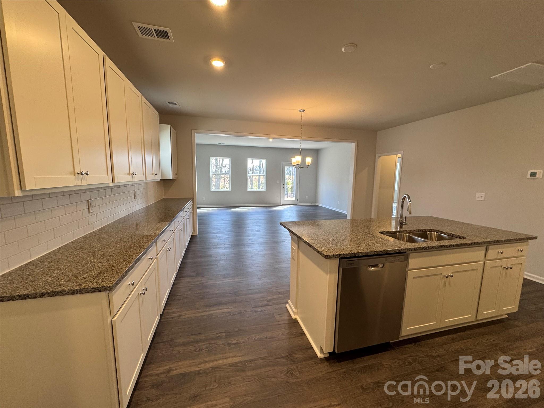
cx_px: 272
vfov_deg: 85.7
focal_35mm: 14
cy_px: 204
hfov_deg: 102.1
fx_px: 220
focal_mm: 2.22
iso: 160
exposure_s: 1/120
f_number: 2.2
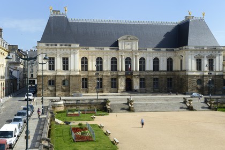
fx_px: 281
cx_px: 112
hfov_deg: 43.6
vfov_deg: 29.9
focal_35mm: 45
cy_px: 75
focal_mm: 45
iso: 200
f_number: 10
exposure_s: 1/250
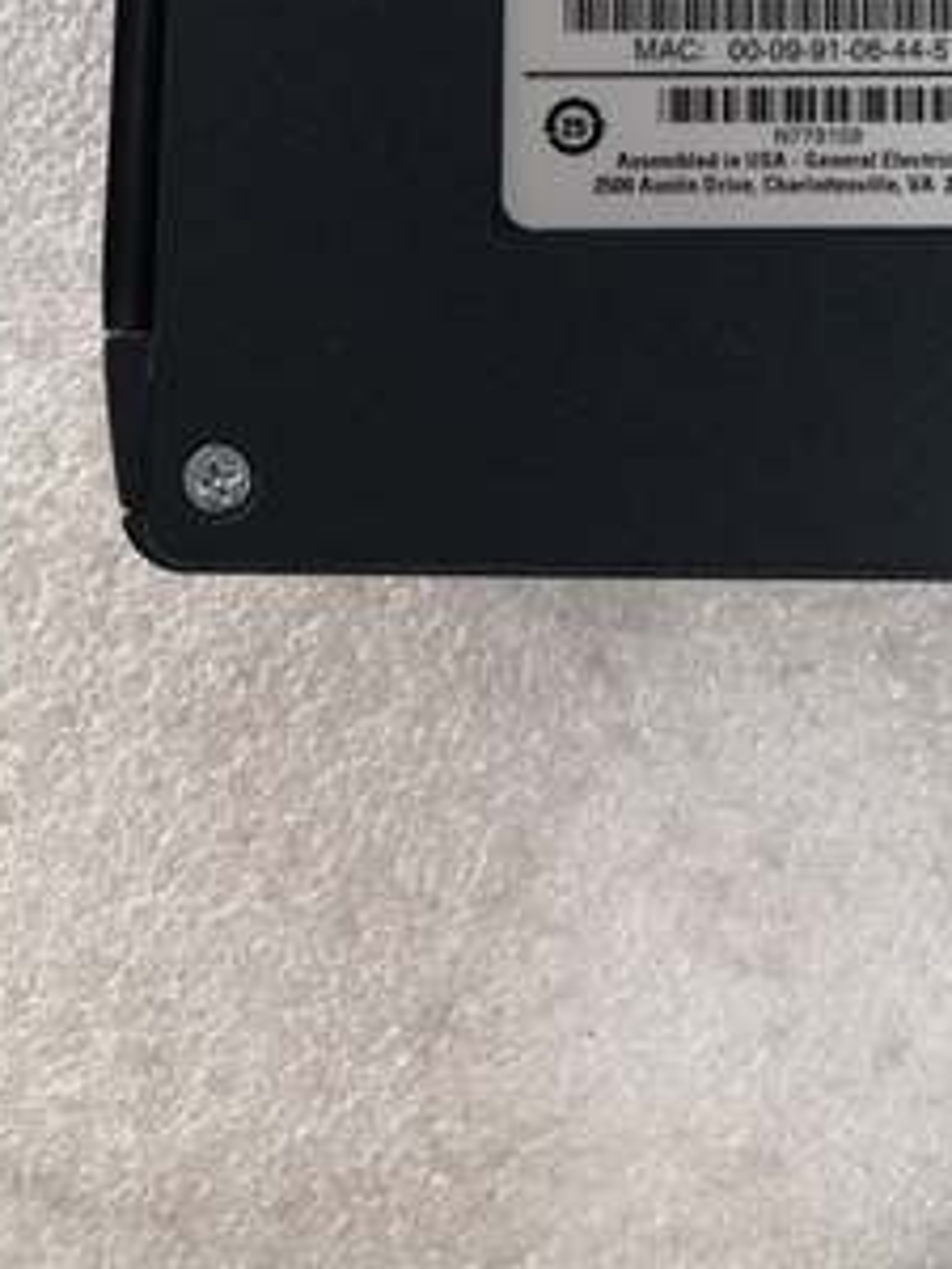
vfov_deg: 33.2
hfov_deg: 26.0
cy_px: 68
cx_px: 897
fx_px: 1980
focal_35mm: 54
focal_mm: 3.95
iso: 125
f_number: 1.8
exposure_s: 1/50
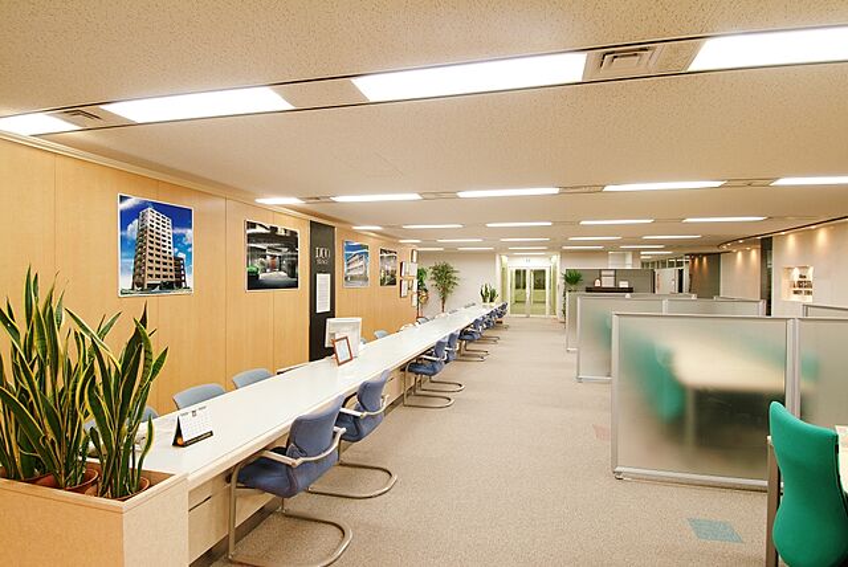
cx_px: 424
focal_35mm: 18
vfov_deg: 67.5
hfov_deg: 89.9
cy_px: 284
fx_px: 424
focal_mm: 12
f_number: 8
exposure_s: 1/3
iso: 100
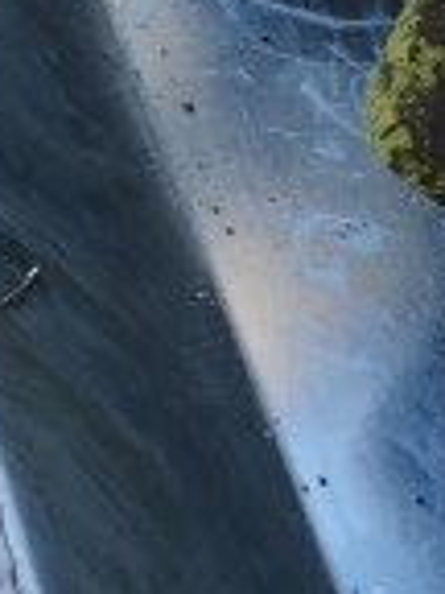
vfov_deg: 8.8
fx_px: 3531
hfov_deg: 7.0
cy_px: -813
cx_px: -457
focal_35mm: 206
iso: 32
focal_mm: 4.15
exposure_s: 1/100
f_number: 2.2
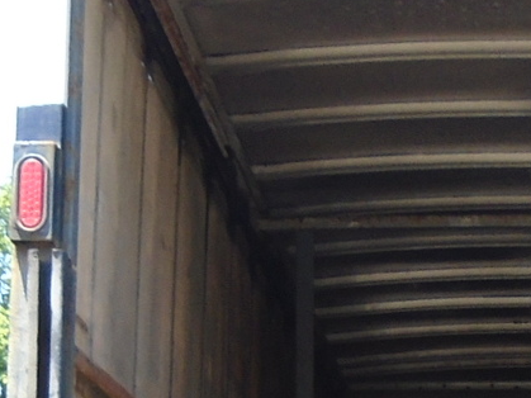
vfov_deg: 11.1
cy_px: 634
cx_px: 544
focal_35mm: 127
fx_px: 1948
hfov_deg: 15.2
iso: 100
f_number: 3.2
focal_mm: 4.6
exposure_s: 1/160
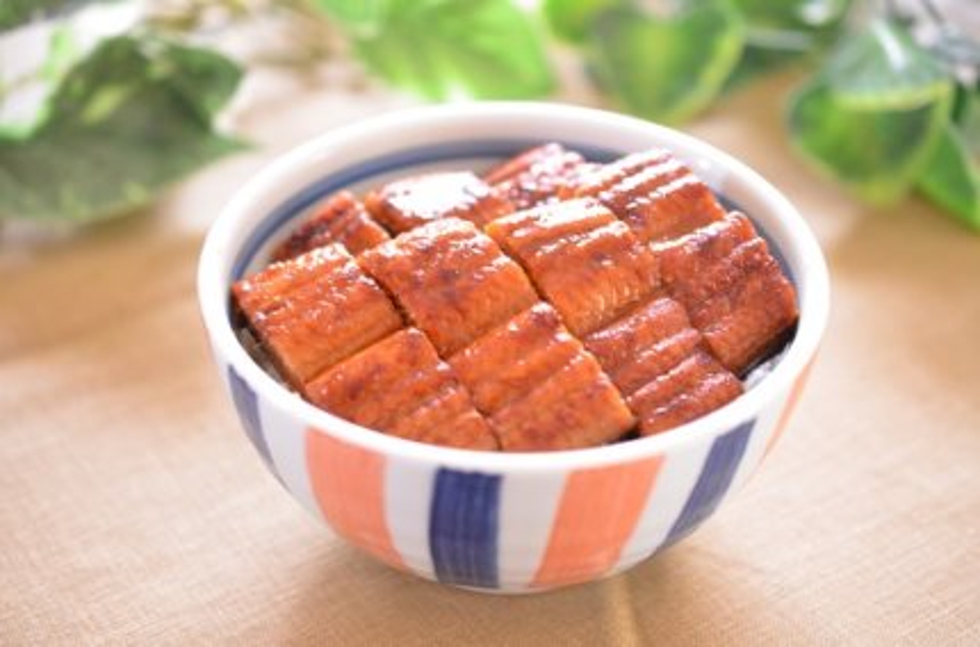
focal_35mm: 60
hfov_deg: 33.5
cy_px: 324
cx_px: 490
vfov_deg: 22.5
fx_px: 1629
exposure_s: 1/15
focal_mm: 40
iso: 1600
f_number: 3
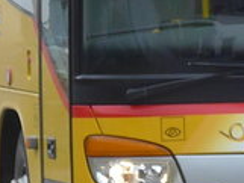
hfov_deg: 2.0
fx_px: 6934
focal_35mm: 983
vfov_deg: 1.5
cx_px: 118
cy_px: -36
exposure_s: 1/250
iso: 160
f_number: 5.3
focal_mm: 25.7
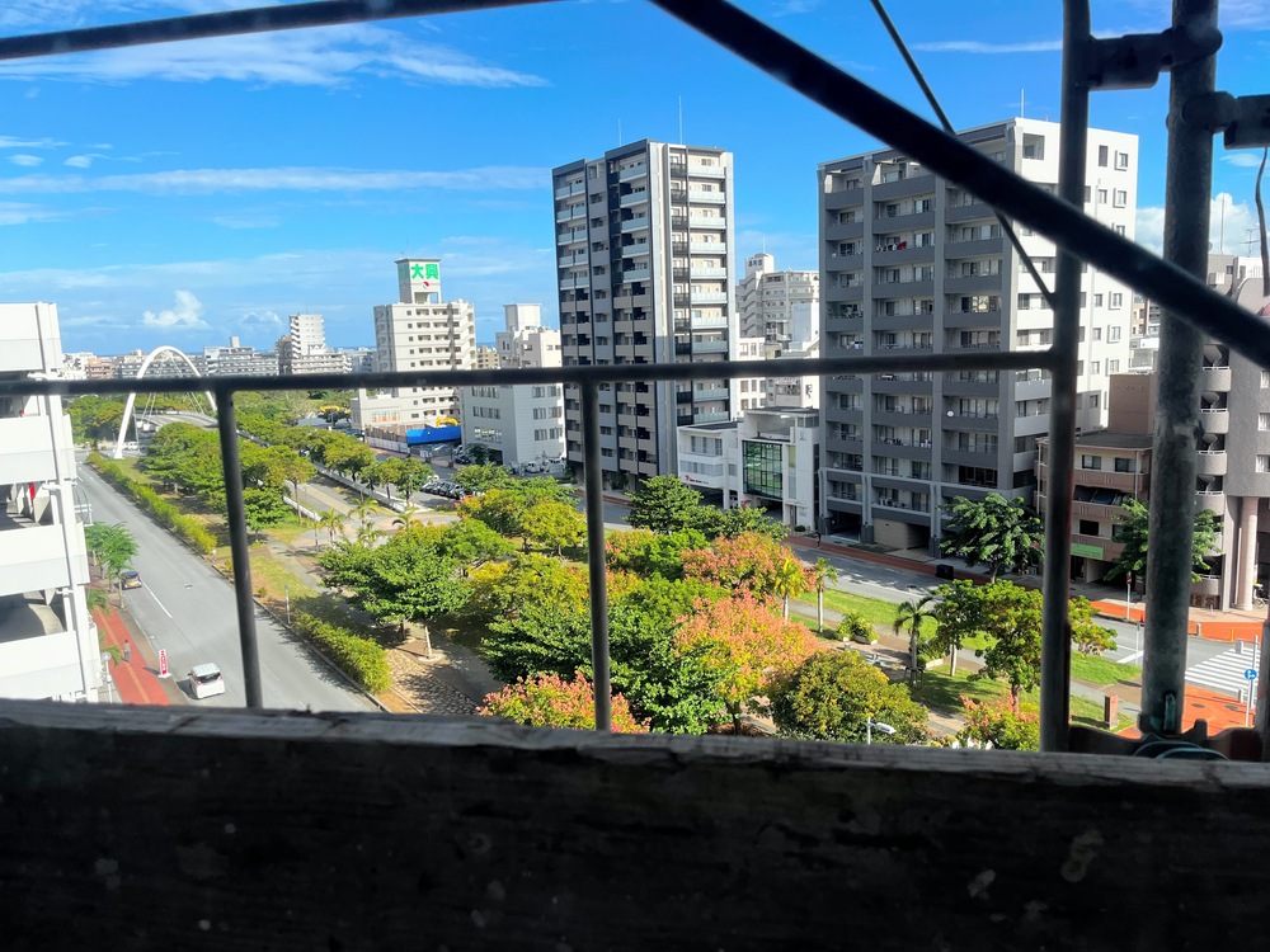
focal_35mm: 26
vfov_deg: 53.1
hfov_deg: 67.3
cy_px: 476
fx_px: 954
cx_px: 635
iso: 50
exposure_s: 1/2309
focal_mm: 5.1
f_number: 1.6
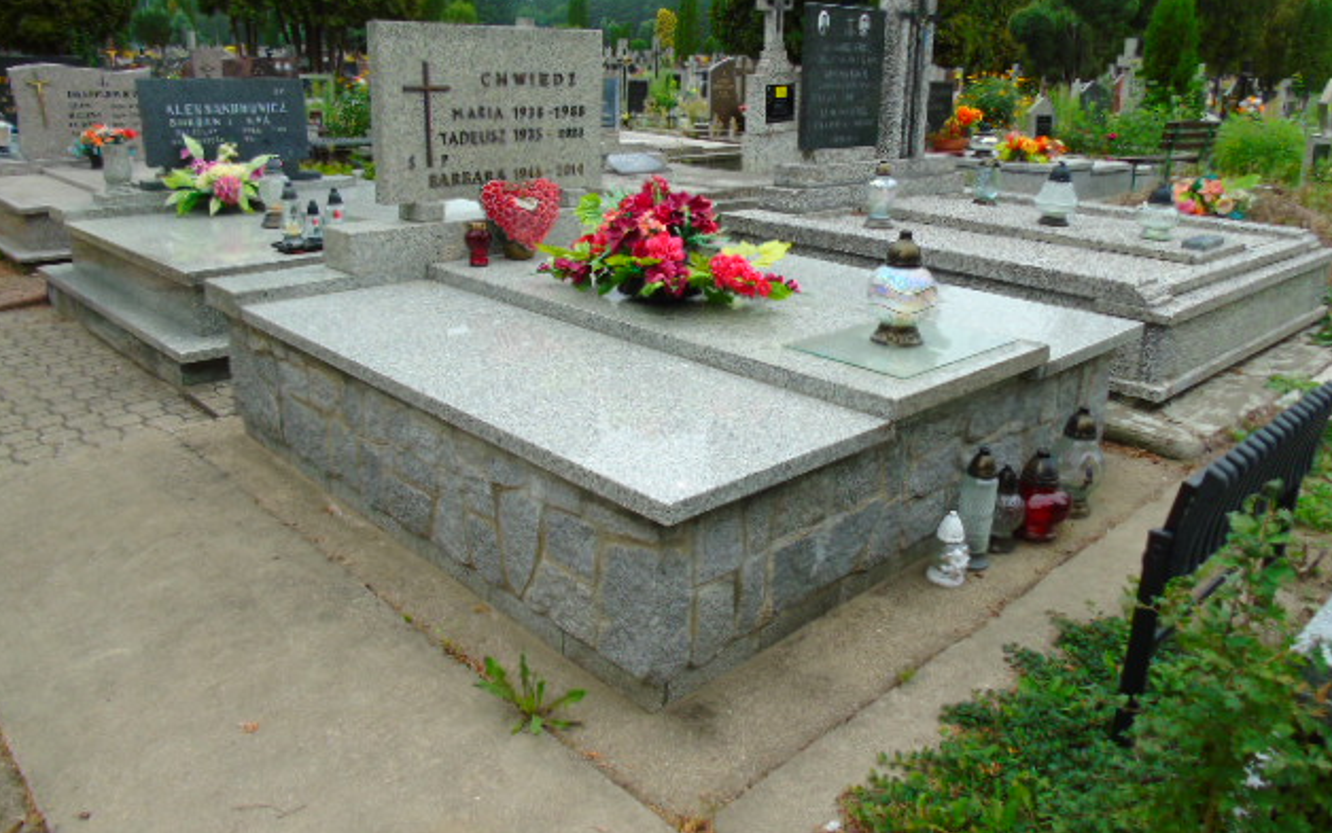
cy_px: 362
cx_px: 666
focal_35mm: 27
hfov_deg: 68.4
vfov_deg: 46.0
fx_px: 980
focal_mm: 4.4
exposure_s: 1/160
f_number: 3.4
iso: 80
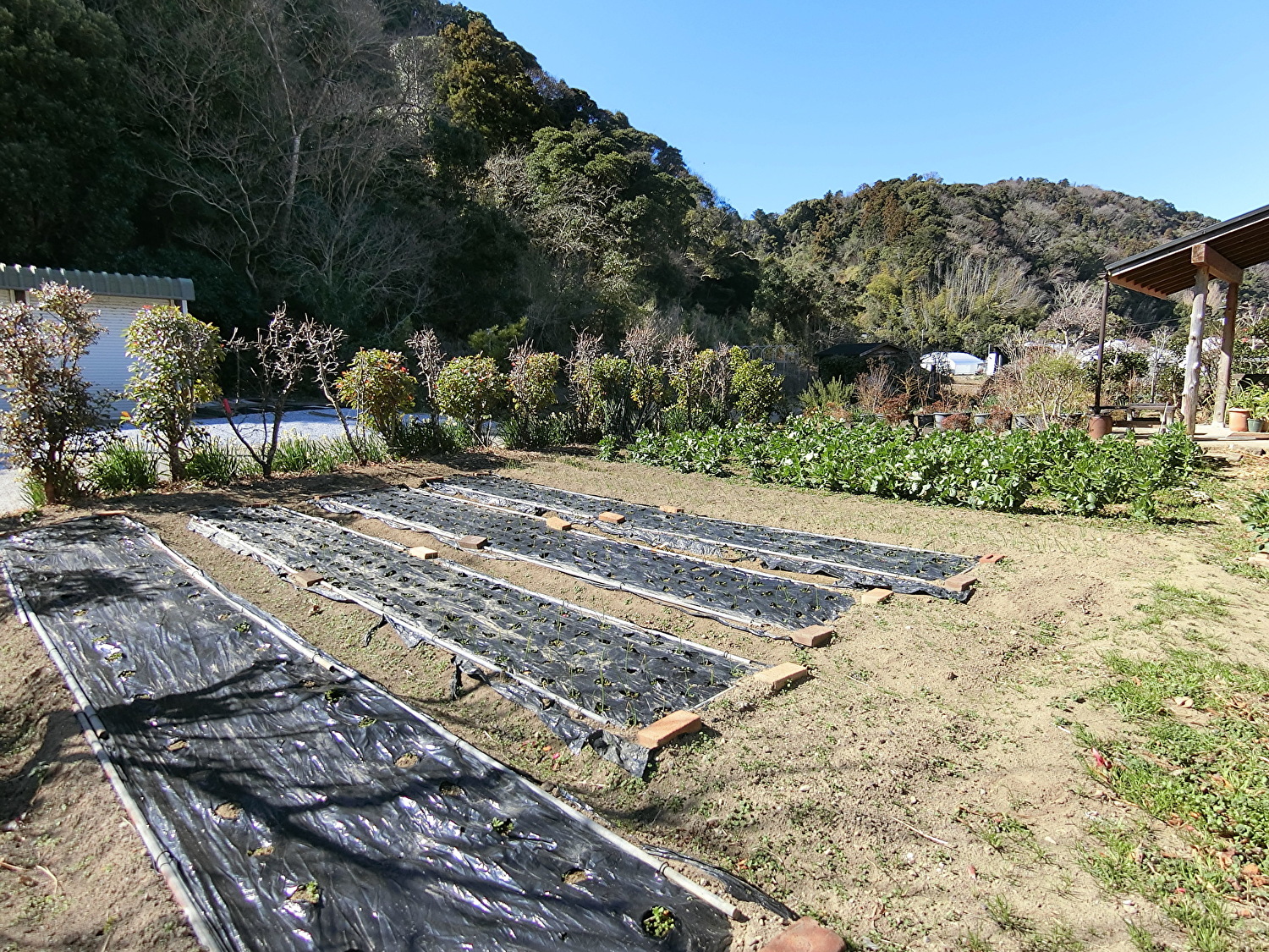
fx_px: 697
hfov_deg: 84.7
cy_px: 476
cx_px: 634
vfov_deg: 68.7
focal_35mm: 19
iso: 80
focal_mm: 4.06
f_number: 2.7
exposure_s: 1/800
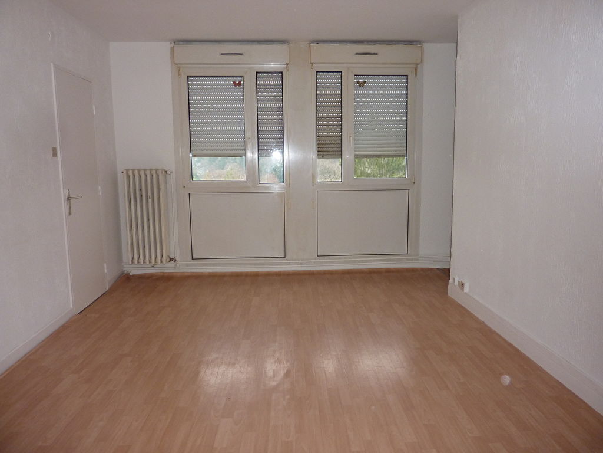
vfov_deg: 54.9
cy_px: 226
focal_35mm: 25
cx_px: 302
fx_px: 435
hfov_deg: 69.4
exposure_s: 1/30
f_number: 3.3
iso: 200
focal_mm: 4.1
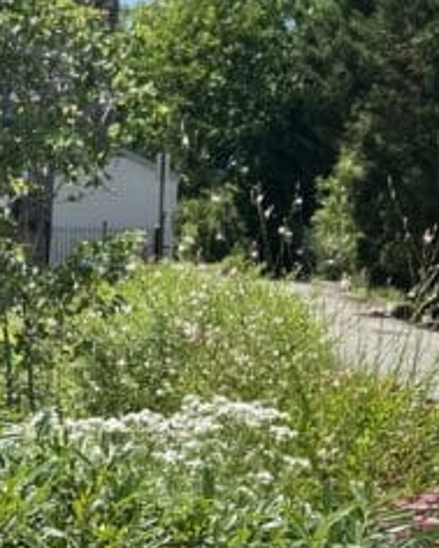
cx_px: -33
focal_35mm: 86
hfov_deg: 17.3
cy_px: 502
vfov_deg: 21.7
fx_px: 1396
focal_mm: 5.7
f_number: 1.5
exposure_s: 1/2299
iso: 50
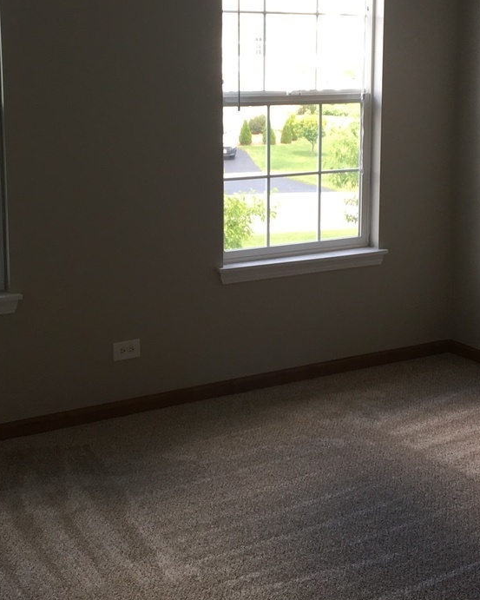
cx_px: 267
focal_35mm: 59
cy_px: 216
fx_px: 1047
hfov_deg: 25.8
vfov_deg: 31.8
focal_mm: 4.15
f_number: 2.2
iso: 32
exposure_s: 1/60
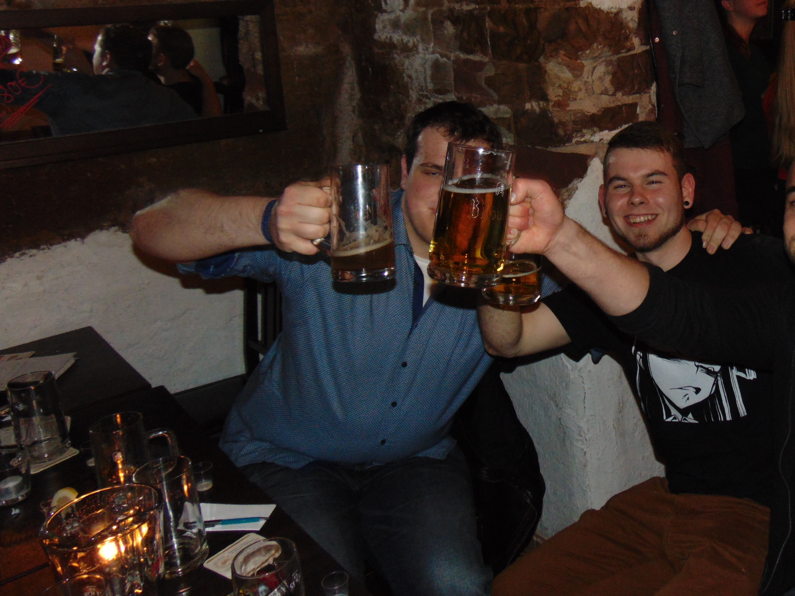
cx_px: 564
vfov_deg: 39.1
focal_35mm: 36
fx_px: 827
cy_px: 193
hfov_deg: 49.9
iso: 200
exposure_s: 1/8
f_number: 3
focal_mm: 4.5
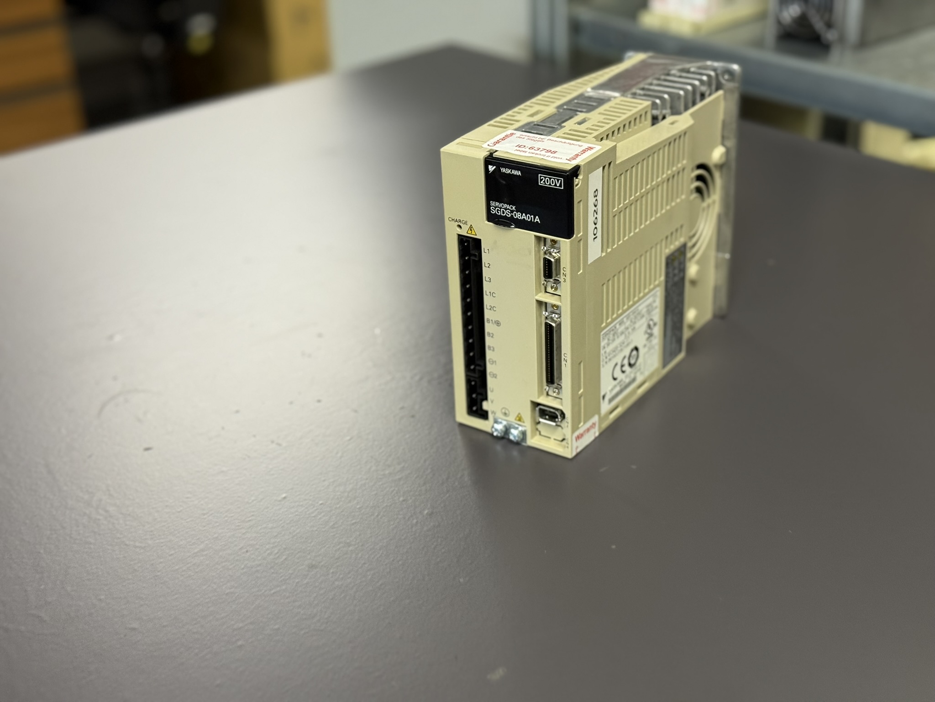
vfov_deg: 30.3
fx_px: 1297
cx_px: 468
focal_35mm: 48
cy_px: 351
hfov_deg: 39.7
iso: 160
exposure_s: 1/50
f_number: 1.78
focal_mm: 6.76
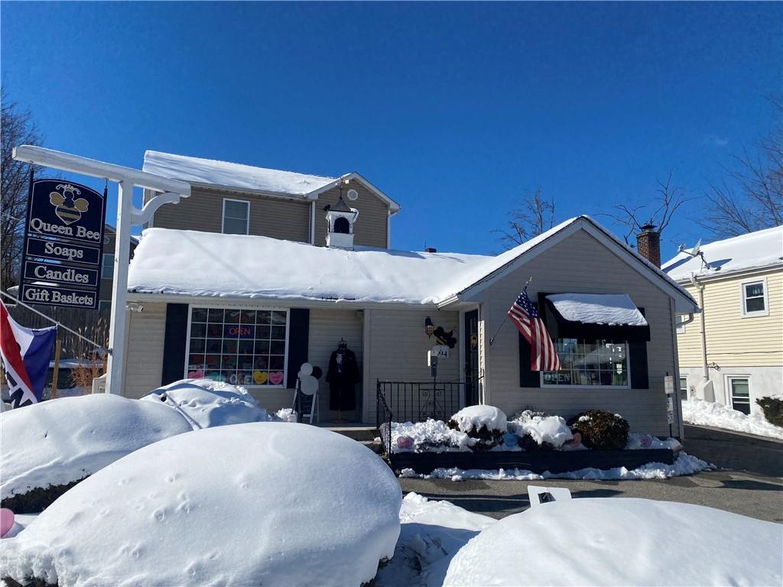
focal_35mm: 26
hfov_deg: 67.3
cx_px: 392
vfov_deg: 53.1
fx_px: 588
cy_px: 294
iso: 32
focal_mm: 4.25
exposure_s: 1/6410
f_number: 1.8
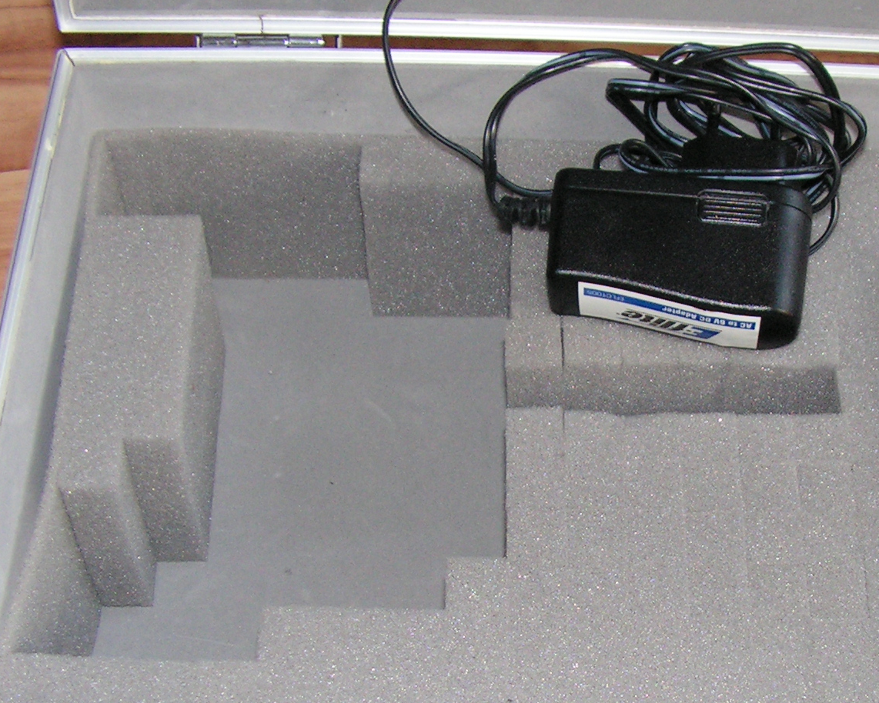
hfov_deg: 29.6
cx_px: 643
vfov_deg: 24.1
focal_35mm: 63
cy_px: 488
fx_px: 1639
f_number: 3.2
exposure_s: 1/40
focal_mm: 6
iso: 200
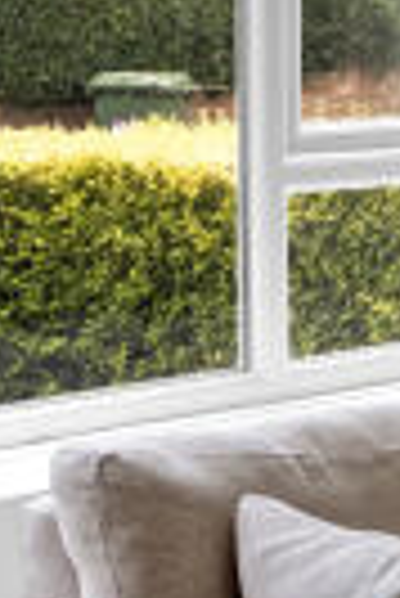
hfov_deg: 9.5
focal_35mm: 123
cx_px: 1056
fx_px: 2045
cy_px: 7
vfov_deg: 16.3
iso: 400
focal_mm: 16
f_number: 8
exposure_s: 1/25
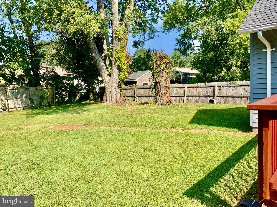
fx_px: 232
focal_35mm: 29
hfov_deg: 61.7
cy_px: 104
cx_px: 138
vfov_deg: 48.2
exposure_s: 1/978
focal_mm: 3
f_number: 1.8
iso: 16
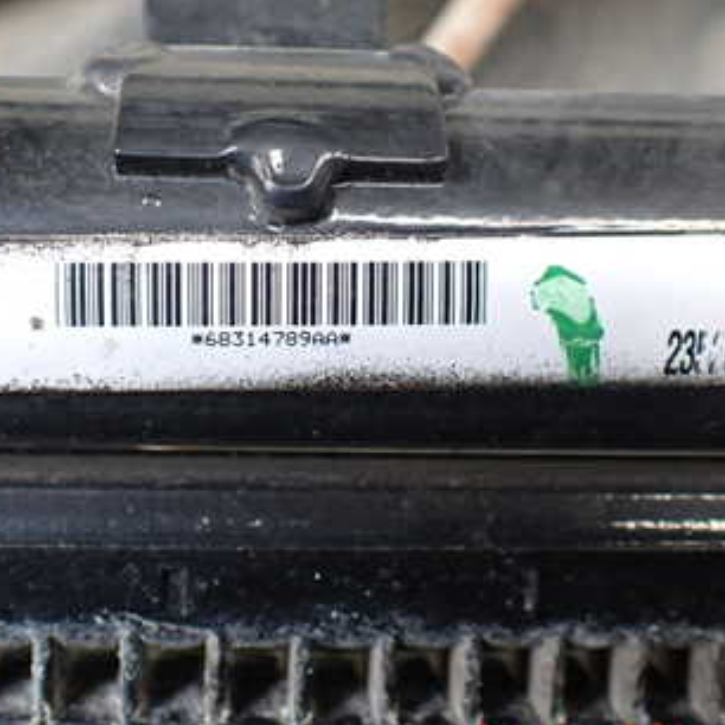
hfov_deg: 32.7
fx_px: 1232
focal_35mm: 52
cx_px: 303
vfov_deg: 32.5
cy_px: 246
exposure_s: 1/125
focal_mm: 5.4
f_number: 2.3
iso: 200
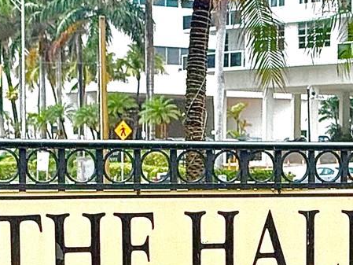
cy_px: 306
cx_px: 366
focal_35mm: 171
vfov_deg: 8.6
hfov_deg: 11.4
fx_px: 1744
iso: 80
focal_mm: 6.76
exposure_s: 1/583
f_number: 1.78
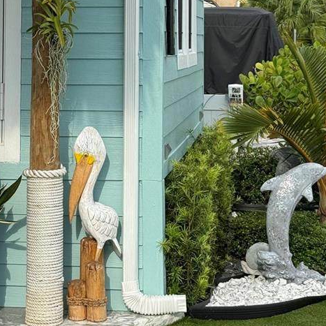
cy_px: -2
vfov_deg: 15.7
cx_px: 106
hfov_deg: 15.9
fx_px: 1161
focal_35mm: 109
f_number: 1.78
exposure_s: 1/1642
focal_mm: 6.76
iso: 64
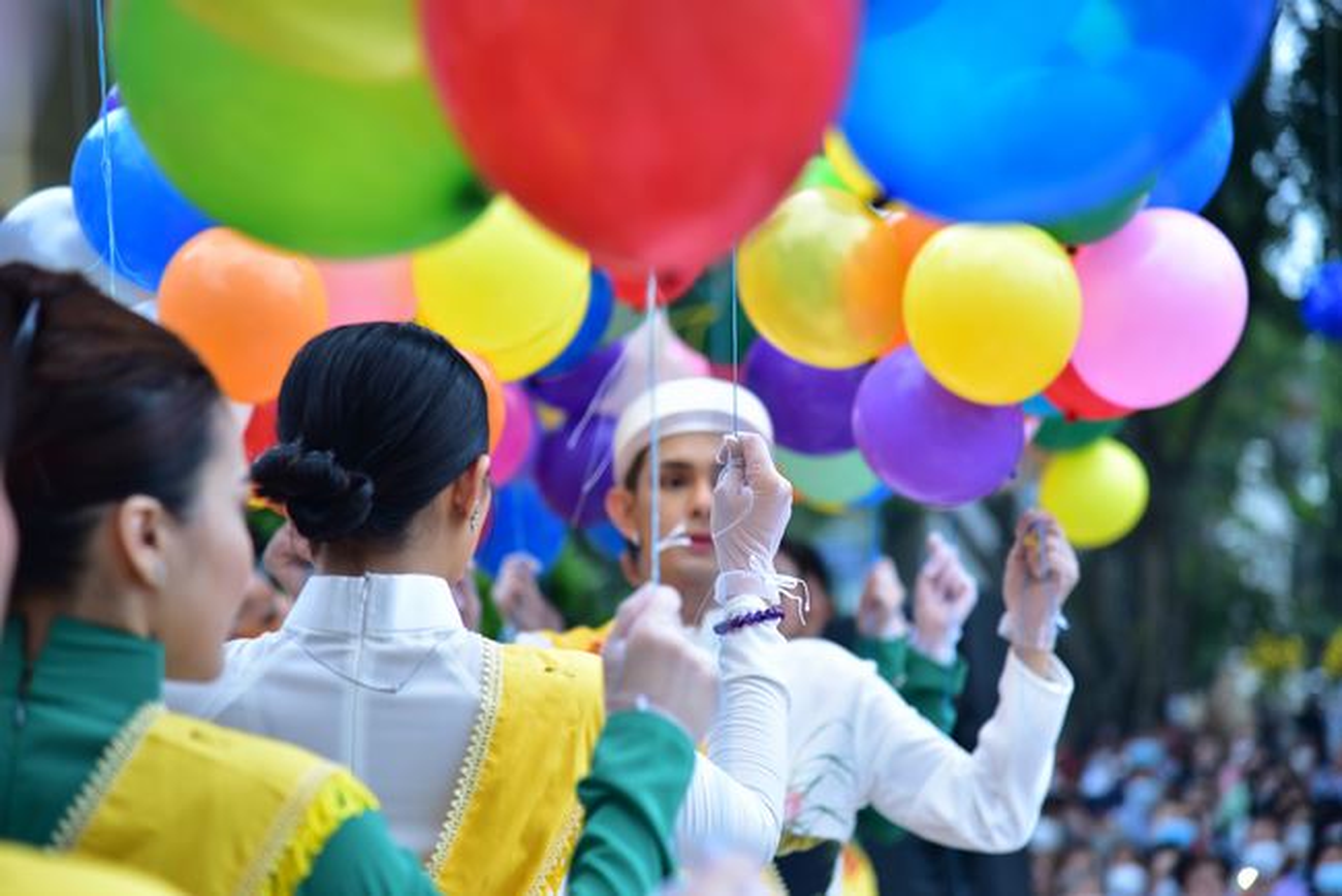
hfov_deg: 17.1
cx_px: 671
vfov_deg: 11.4
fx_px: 4475
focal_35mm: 120
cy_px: 448
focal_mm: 120
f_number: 4
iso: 125
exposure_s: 1/60
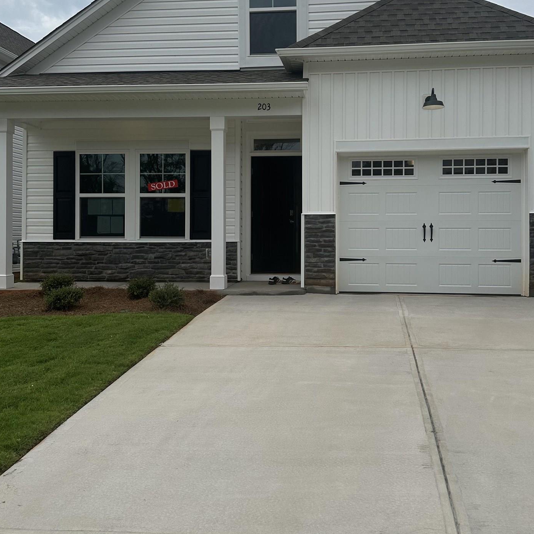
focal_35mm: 35
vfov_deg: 47.1
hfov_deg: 47.1
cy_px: 225
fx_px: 611
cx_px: 295
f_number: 1.78
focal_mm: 6.86
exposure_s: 1/8929
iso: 80
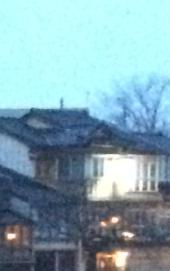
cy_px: 336
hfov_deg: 5.1
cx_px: -558
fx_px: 1681
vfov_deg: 9.1
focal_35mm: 227
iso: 800
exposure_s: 1/15
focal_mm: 4.12
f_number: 2.2
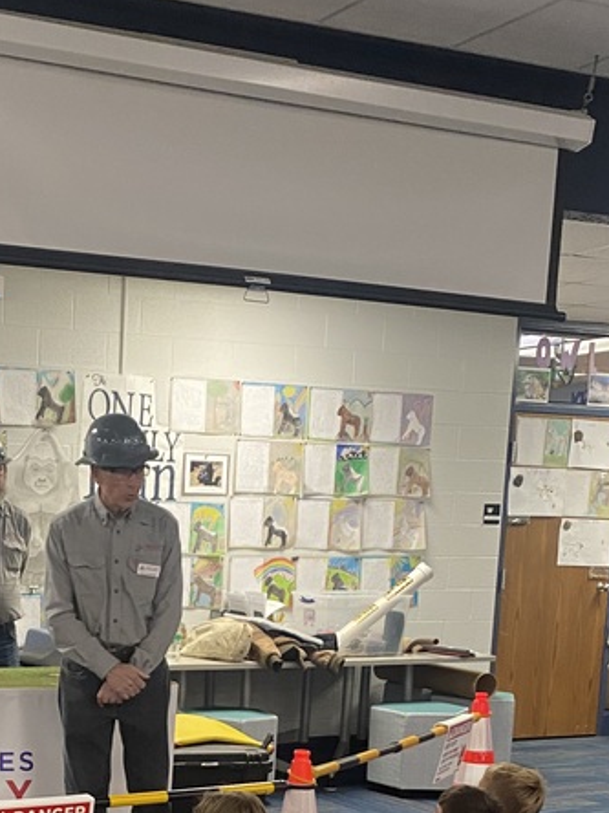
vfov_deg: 30.4
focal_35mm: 60
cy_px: 769
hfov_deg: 23.8
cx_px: 69
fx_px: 1407
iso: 250
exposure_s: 1/60
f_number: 1.8
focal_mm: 4.25
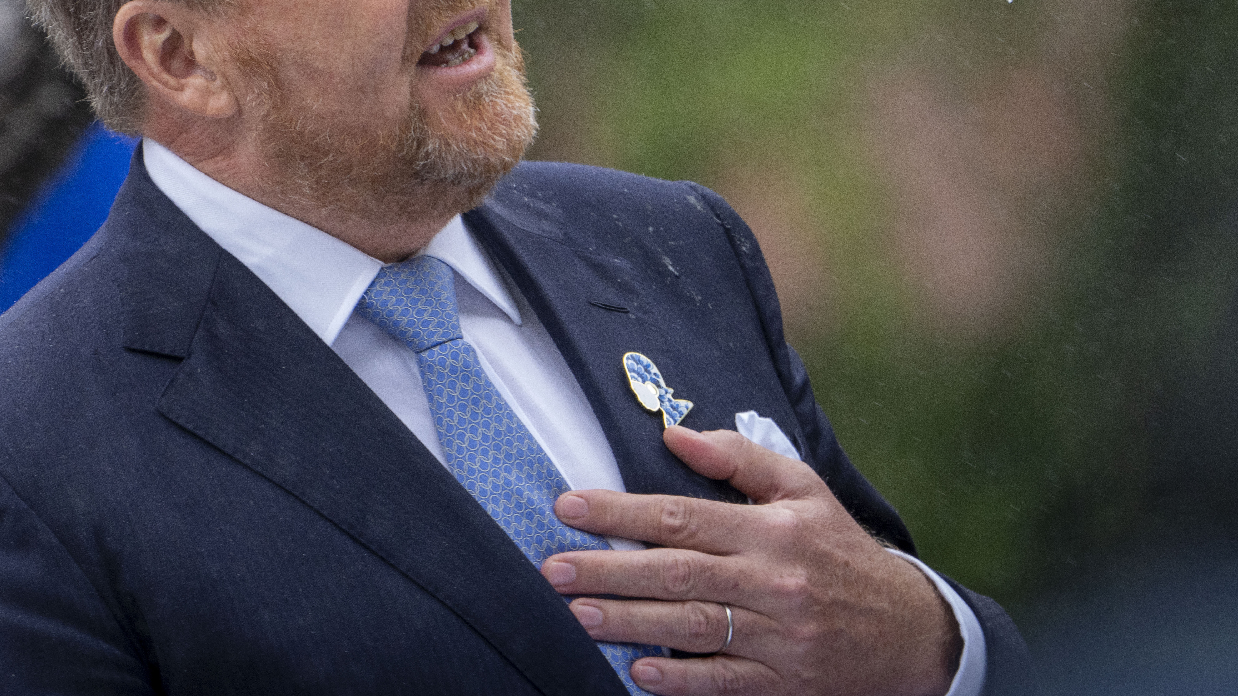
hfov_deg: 2.4
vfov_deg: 1.3
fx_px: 30004
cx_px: 424
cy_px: 200
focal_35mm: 914
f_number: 6.3
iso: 1000
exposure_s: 1/500
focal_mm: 600
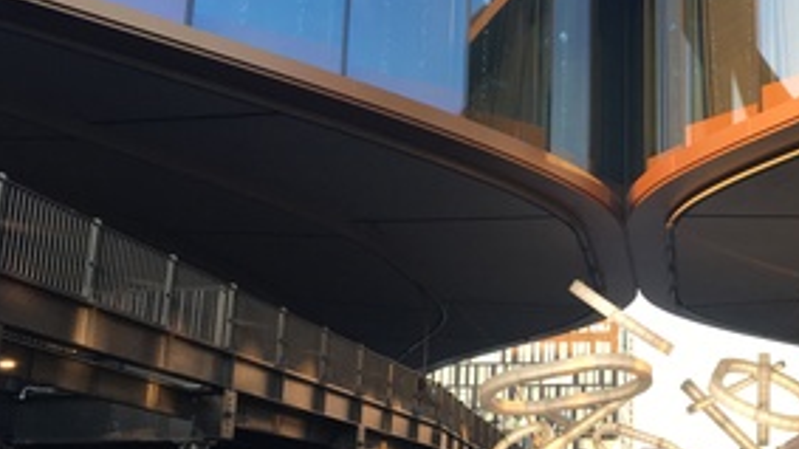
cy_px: 263
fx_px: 1123
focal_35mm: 53
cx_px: 651
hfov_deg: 37.6
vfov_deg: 22.6
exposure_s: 1/100
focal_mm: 4.15
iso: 40
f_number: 2.2
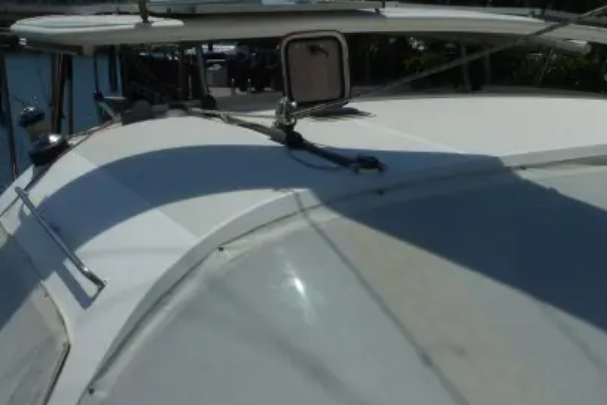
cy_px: 412
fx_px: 826
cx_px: 366
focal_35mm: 49
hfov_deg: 40.2
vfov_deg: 26.0
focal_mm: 4.3
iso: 100
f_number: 5
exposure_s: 1/2000
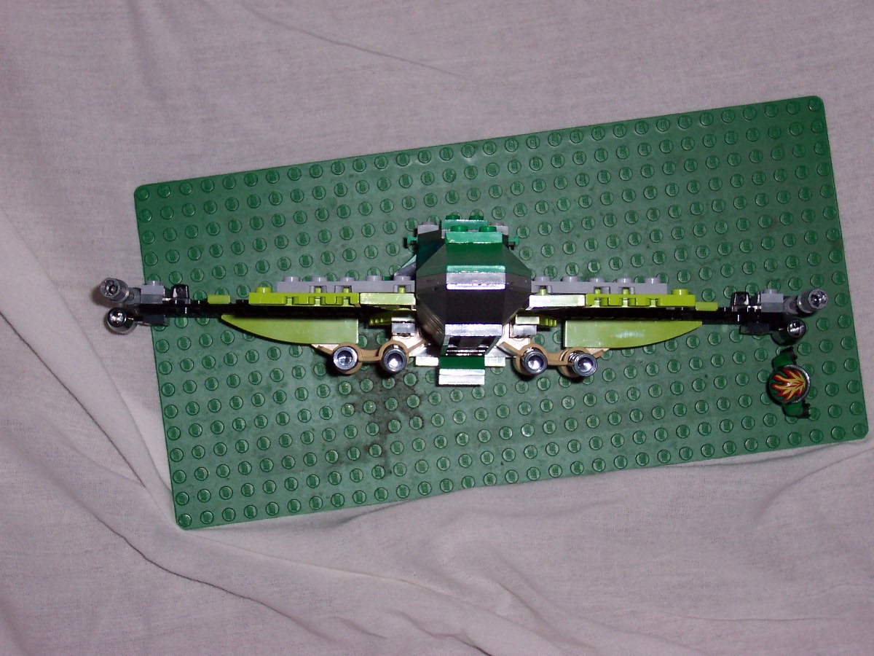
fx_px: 2878
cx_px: 437
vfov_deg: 13.0
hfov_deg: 17.3
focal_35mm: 114
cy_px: 328
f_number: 4.8
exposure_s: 1/90
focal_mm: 17.6
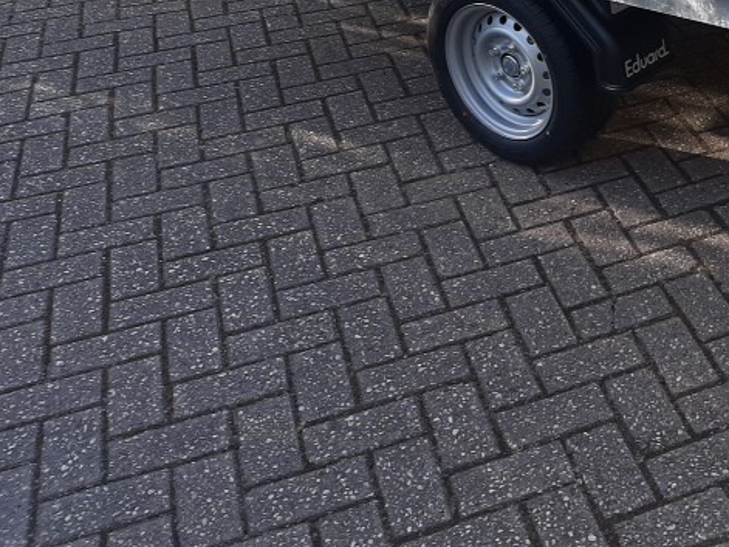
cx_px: 693
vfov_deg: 26.1
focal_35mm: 53
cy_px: 6
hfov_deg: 33.7
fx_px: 1116
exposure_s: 1/495
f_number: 1.7
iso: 40
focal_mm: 3.93
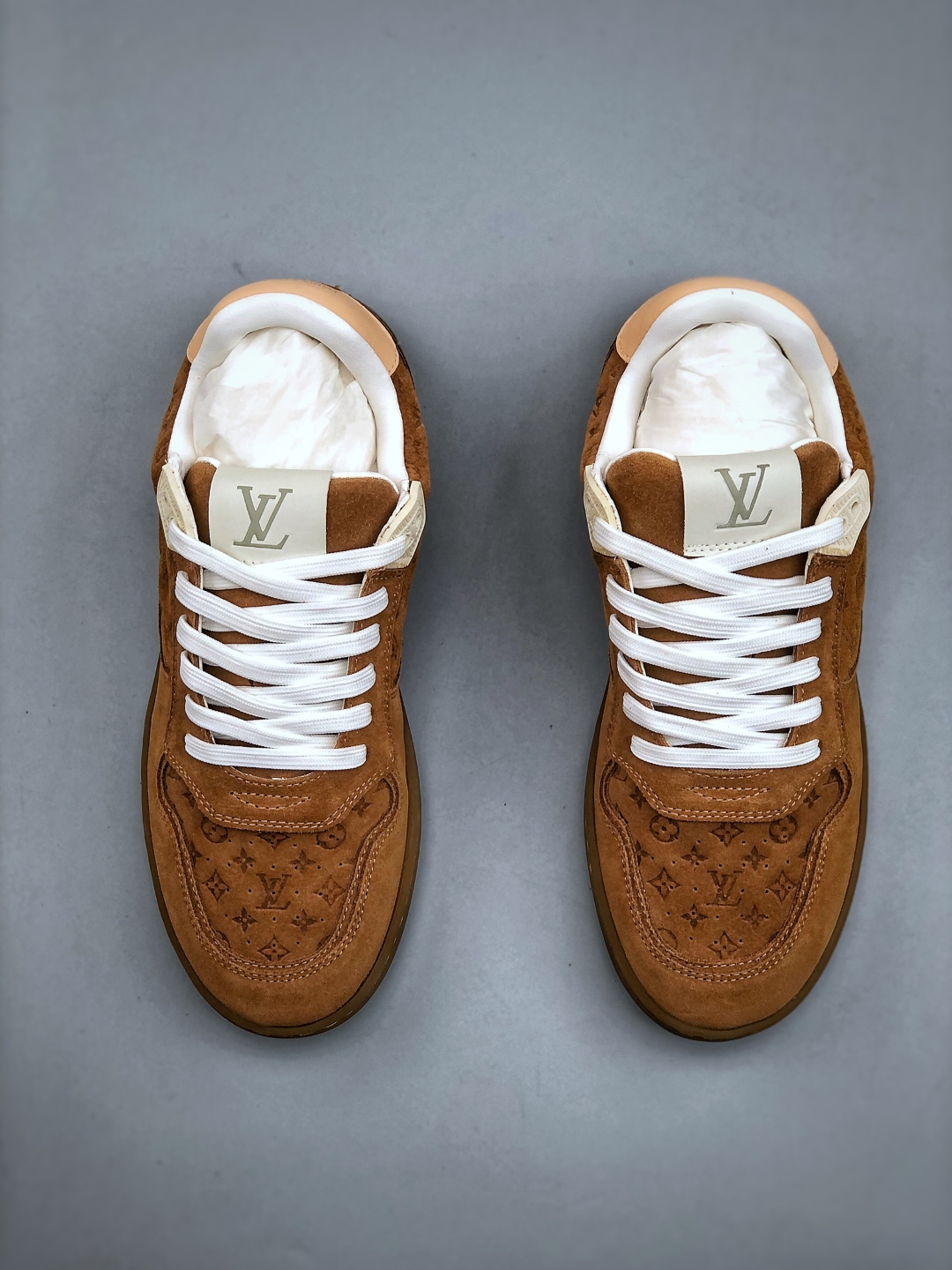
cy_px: 635
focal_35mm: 57
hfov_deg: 25.7
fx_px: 2090
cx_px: 476
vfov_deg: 33.8
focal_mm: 6.6
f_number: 2.8
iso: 32
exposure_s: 1/100
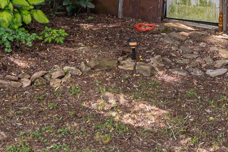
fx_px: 424
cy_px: -95
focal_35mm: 67
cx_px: 88
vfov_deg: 17.6
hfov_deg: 30.0
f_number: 7.1
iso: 320
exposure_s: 1/800
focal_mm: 17
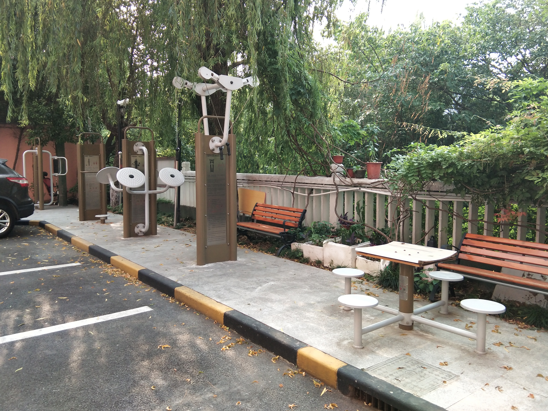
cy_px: 203
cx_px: 276
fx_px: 507
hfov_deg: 56.8
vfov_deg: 44.2
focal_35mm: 32
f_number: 2.2
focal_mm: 3.69
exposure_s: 1/111
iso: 50
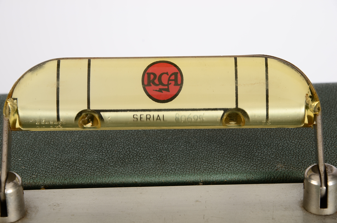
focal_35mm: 158
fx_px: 1471
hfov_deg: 13.1
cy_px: 112
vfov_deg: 8.7
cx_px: 168
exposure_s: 1/100
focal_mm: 105
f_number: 13
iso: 100
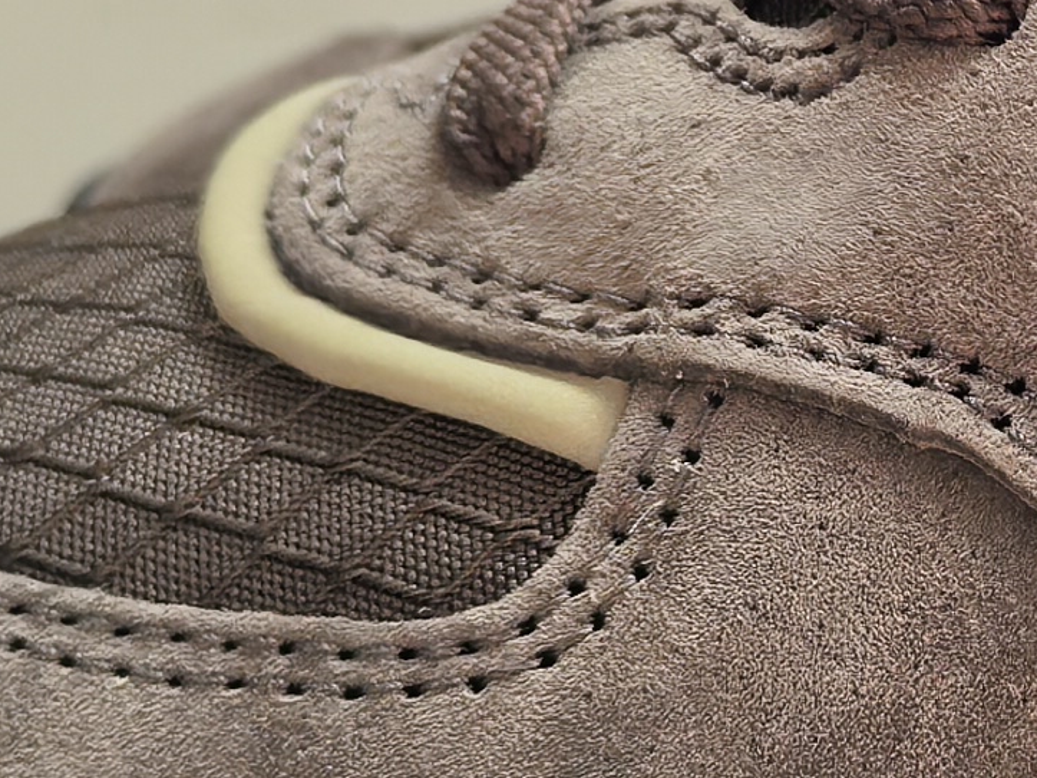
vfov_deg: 9.6
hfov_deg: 12.0
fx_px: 4583
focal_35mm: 153
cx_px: 1763
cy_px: -92
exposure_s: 1/100
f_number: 2
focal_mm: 5.75
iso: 64
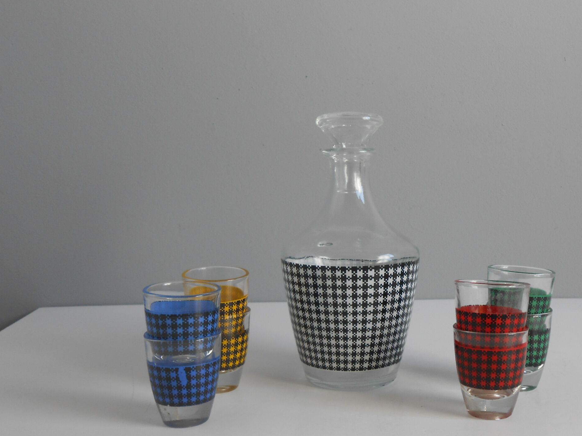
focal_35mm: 41
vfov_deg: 35.1
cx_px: 350
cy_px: 250
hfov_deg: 45.5
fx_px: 689
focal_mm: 6
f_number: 3.9
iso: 125
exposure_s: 1/30
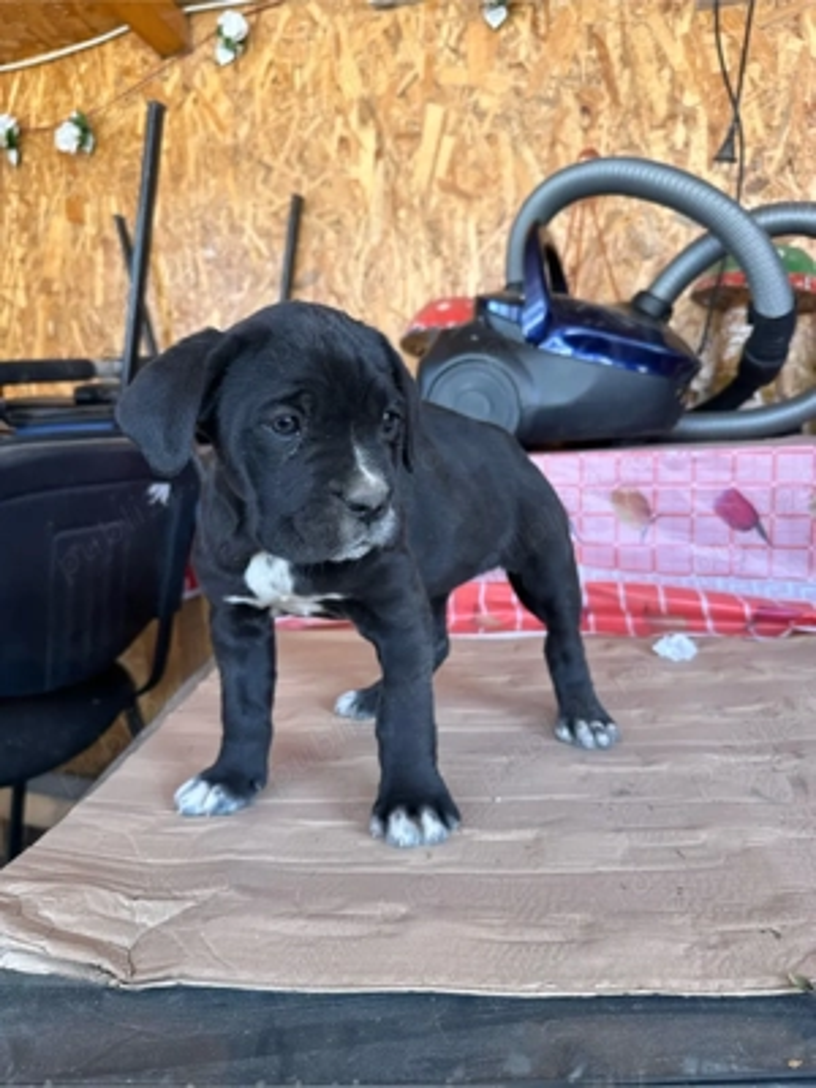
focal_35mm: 24
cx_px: 408
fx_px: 754
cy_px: 544
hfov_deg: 56.8
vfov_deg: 71.6
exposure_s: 1/121
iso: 125
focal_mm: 6.86
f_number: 1.78
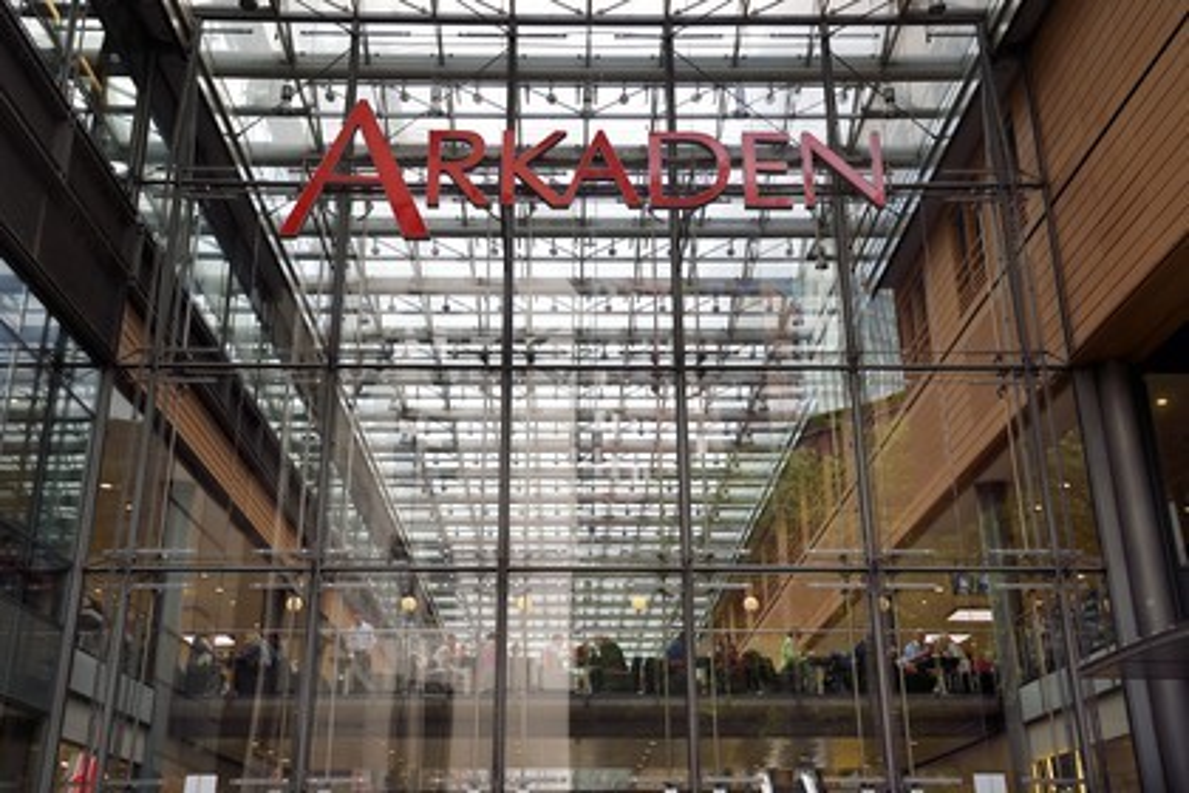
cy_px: 396
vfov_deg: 36.9
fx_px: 1189
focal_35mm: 36
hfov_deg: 53.1
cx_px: 594
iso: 200
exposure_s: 1/400
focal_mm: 36
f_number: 4.5
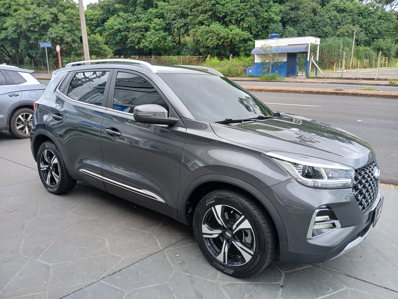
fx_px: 299
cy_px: 150
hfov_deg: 67.3
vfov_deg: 53.1
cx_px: 199
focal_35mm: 26
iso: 20
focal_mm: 3.98
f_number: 1.8
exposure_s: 1/128
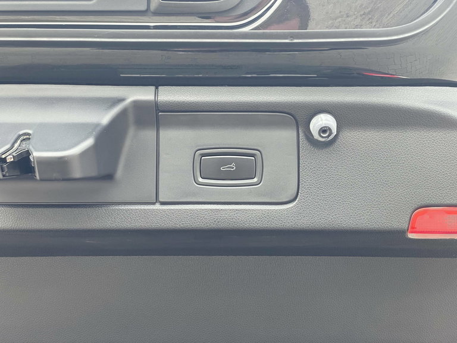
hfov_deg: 36.8
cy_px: 172
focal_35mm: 52
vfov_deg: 28.0
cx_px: 228
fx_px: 687
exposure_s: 1/99
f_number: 2
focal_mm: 6
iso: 160
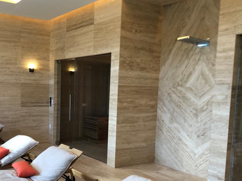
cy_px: 117
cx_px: 104
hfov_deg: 43.7
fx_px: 301
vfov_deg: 33.4
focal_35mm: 43
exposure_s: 1/24
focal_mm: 4
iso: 40
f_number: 1.8
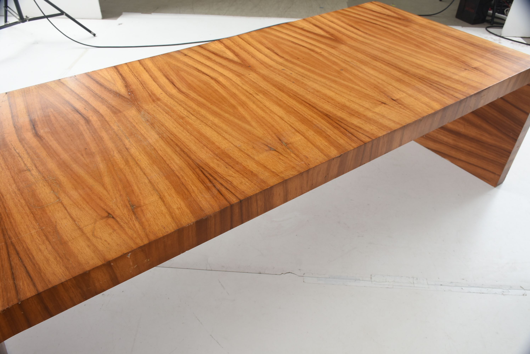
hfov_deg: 61.9
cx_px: 265
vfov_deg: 43.7
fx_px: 442
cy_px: 177
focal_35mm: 30
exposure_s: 1/125
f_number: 10
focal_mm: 20
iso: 200
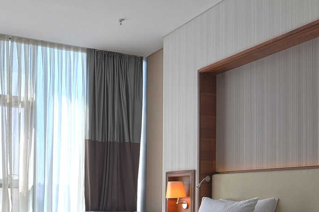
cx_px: 86
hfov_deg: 40.9
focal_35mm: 47
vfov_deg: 27.6
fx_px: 416
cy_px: 189
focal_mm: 16
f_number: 5.6
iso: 500
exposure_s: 1/60
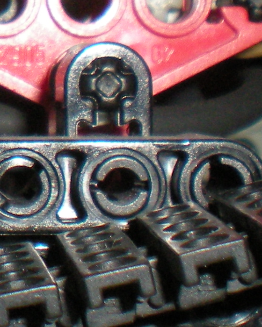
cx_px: -141
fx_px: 1677
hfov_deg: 8.7
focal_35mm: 173
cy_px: -47
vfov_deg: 11.0
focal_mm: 6.3
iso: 200
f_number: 4.6
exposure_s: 1/60
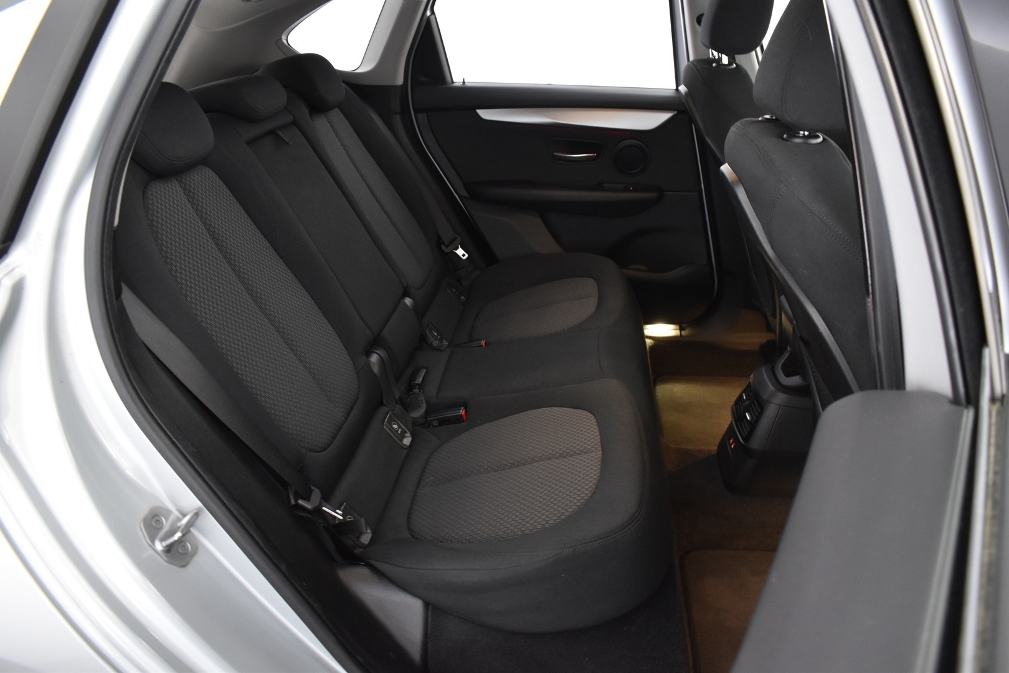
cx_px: 504
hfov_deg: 67.4
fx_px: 757
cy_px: 336
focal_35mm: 27
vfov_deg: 47.9
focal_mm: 18
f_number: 5.6
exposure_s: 1/8
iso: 1250
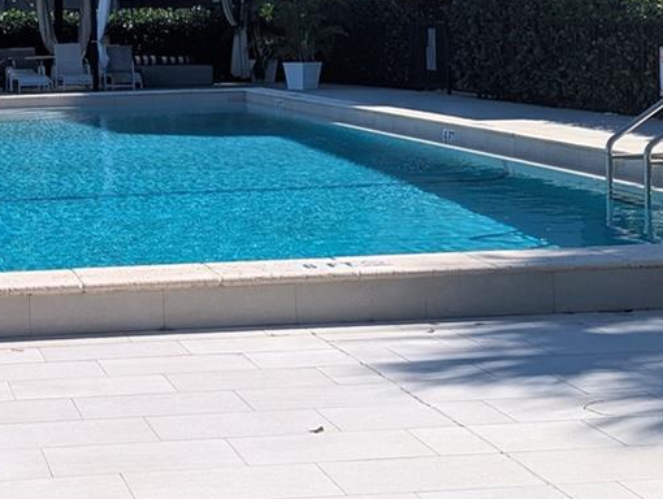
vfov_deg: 19.3
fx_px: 1439
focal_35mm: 75
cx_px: 21
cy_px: 36
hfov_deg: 24.9
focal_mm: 6.81
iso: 50
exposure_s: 1/2410
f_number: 1.85
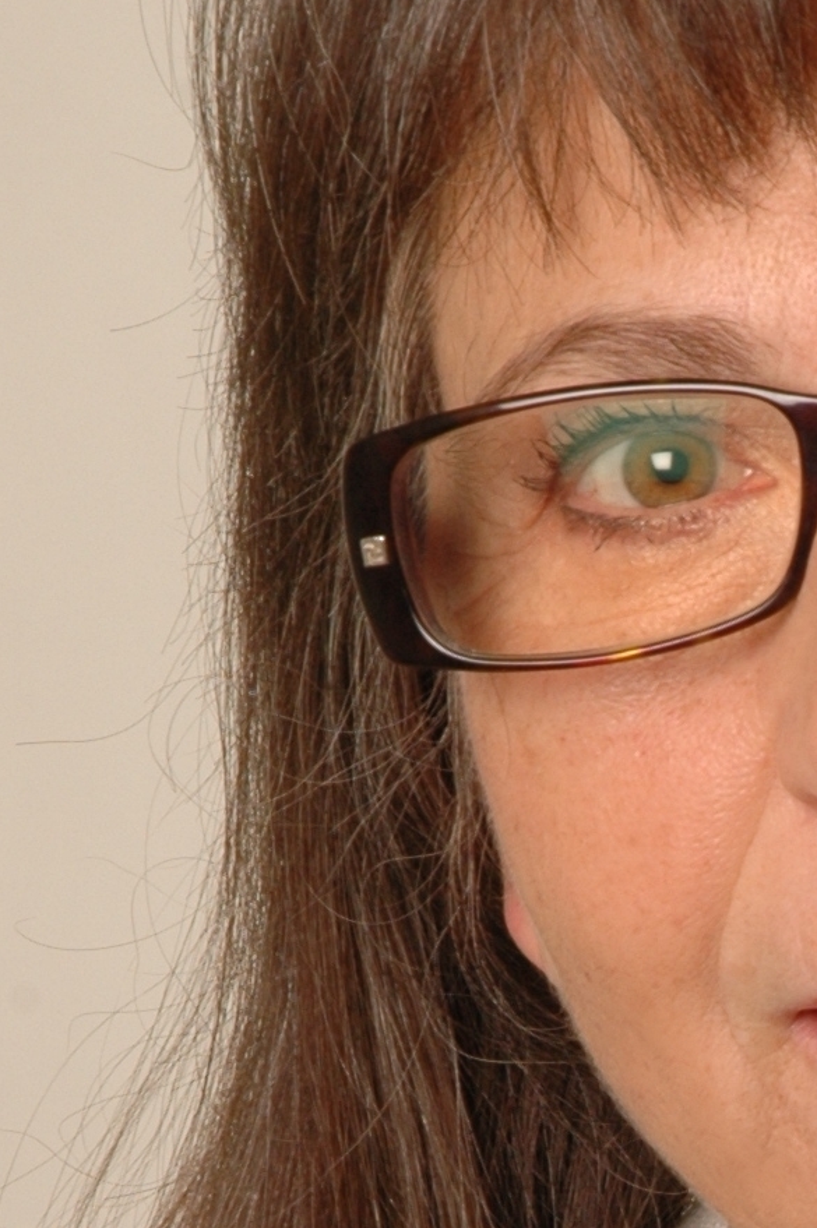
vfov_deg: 6.5
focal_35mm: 318
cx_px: 1078
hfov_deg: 4.3
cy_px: 1183
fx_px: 10846
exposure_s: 1/125
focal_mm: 62
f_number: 11
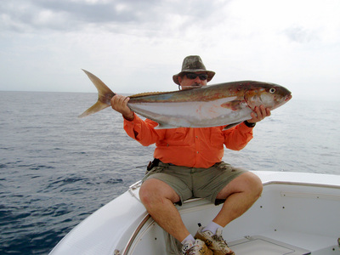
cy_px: 128
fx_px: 334
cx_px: 170
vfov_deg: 41.8
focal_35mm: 34
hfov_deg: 54.0
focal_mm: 5.6
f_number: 5.1
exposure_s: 1/861
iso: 80
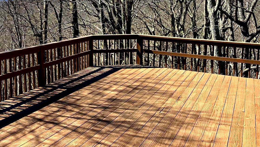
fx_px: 331
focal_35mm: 48
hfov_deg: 40.4
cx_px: 37
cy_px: -6
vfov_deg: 23.7
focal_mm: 6.86
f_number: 1.78
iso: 80
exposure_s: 1/2410
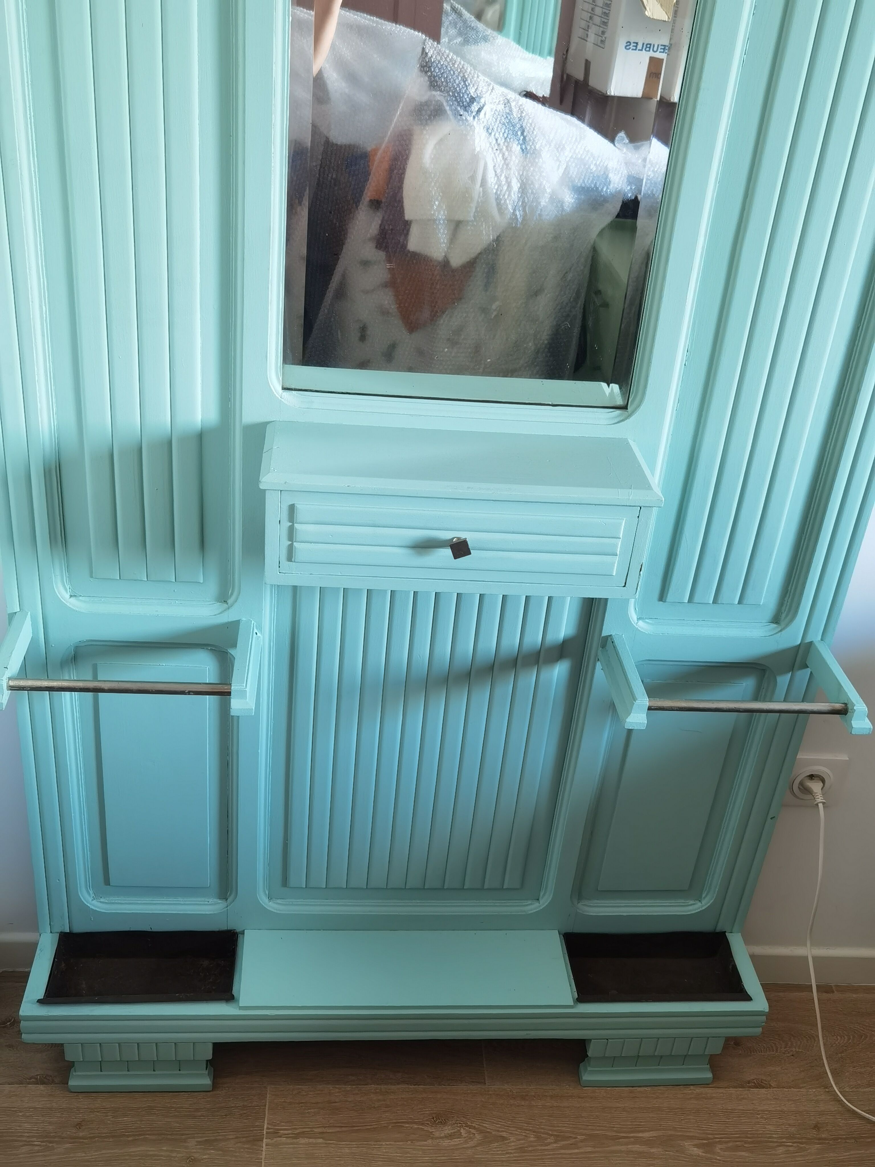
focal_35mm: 35
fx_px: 1180
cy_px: 584
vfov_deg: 52.6
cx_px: 438
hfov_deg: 40.7
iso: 250
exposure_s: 1/50
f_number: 1.9
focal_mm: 6.71
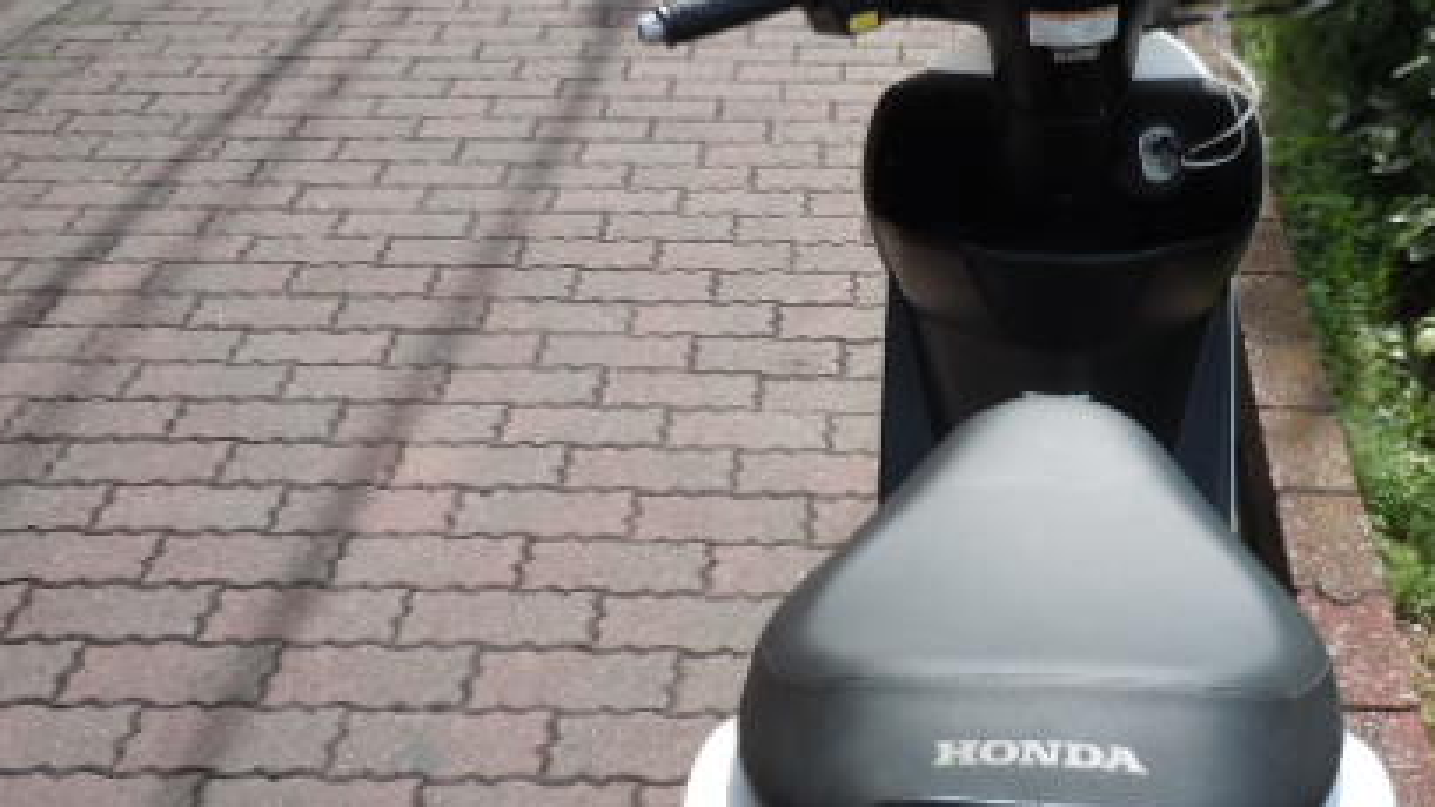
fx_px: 1827
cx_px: 1015
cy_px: 250
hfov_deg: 42.0
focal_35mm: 48
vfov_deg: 24.8
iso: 100
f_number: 3.7
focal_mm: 5
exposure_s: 1/500
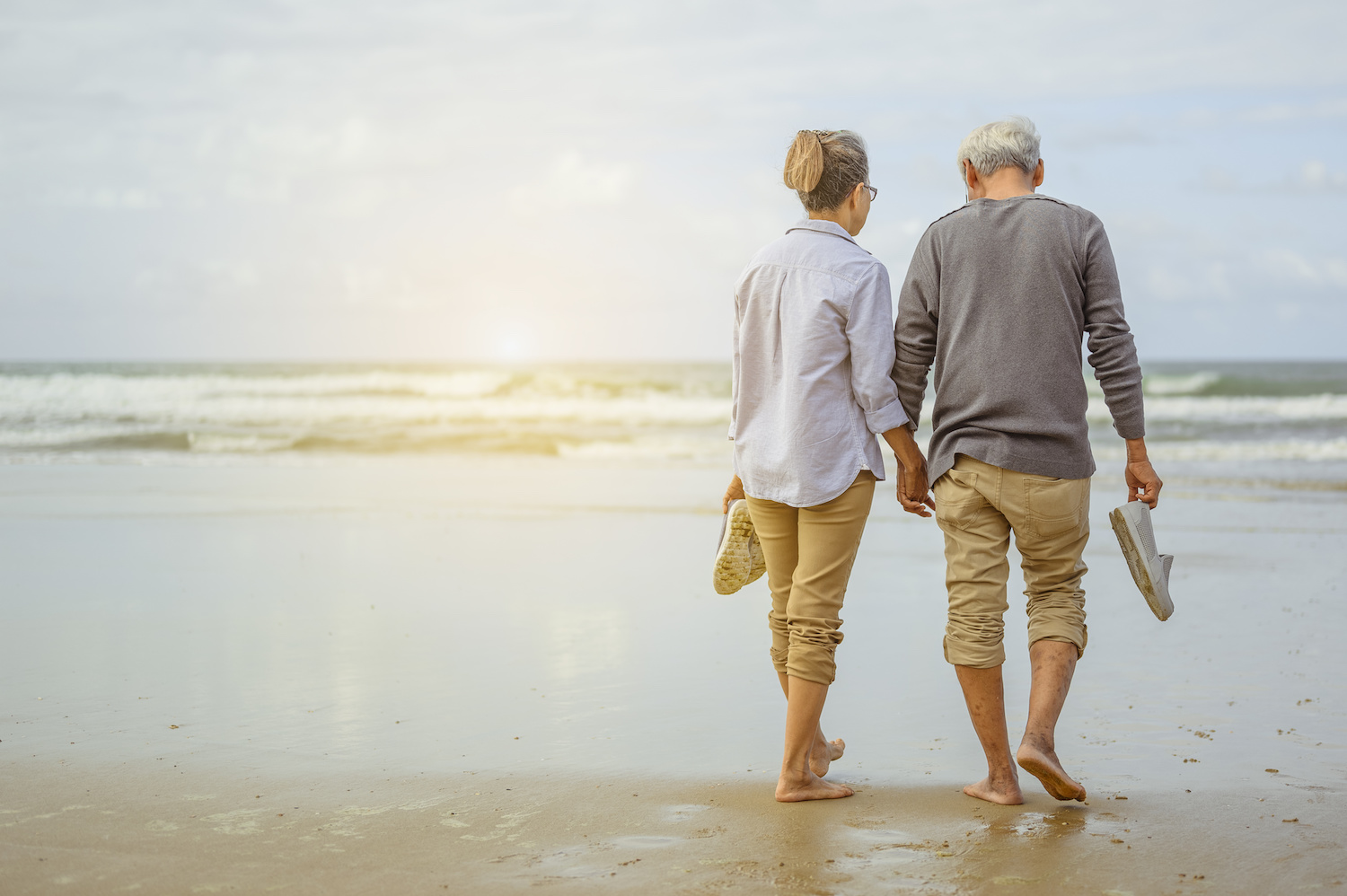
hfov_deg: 39.6
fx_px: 1870
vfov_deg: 27.0
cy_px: 448
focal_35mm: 50
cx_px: 674
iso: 100
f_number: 1.8
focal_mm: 50
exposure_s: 1/2500
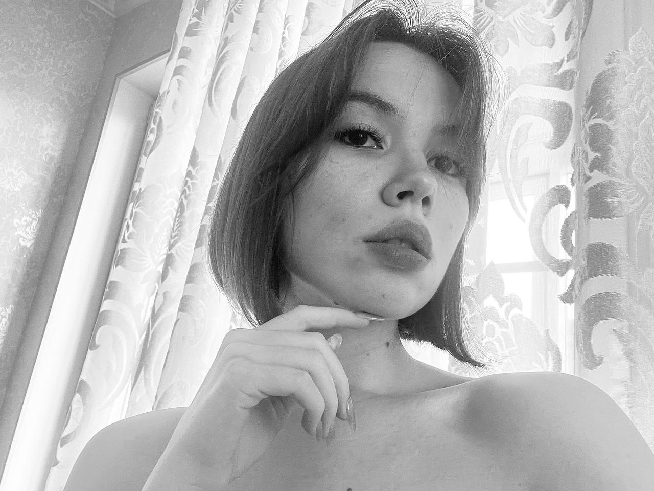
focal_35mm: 30
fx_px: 567
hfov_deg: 60.0
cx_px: 327
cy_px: 246
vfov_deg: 46.8
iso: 200
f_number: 2.2
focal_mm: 2.71
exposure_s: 1/40
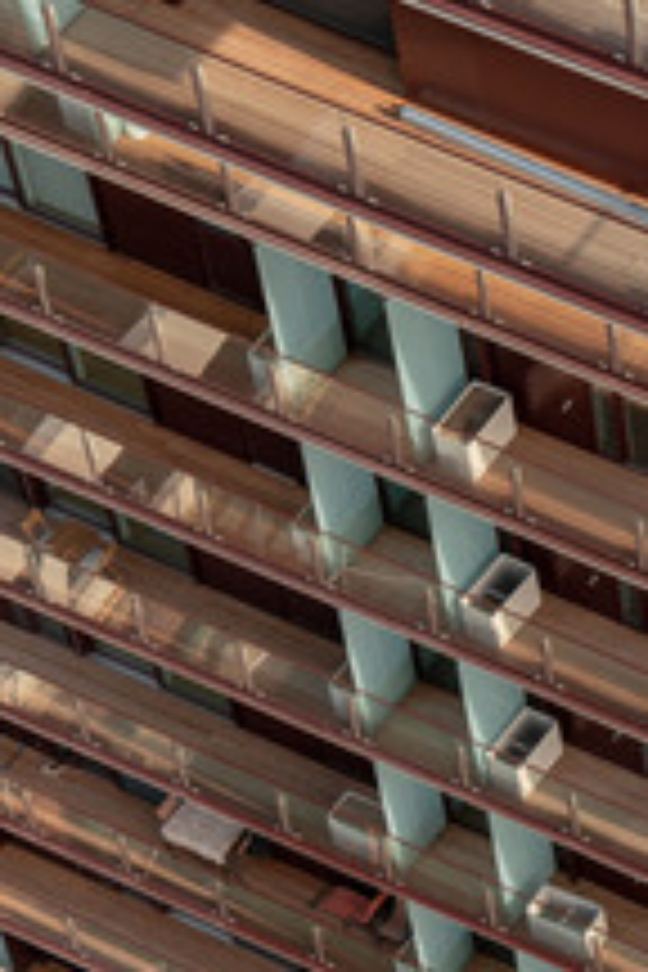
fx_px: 4131
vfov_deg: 12.9
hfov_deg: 8.6
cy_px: 1350
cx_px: 1235
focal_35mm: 153
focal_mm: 33
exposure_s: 1/60
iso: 100
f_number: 8
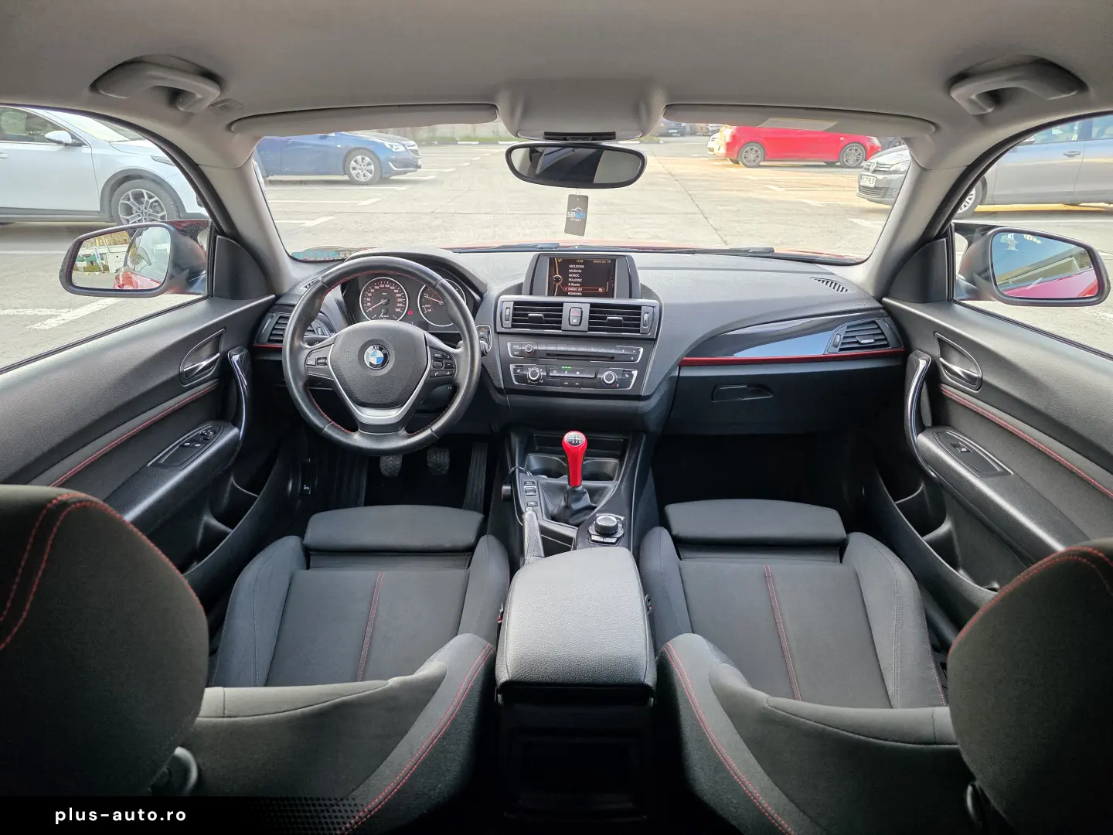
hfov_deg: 73.9
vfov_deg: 58.9
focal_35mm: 23
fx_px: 740
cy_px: 418
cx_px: 556
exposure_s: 1/180
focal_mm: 6.3
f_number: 1.7
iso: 200
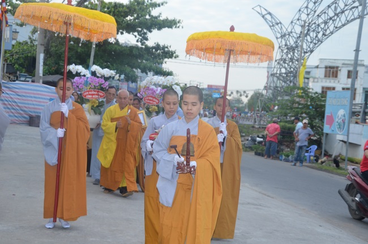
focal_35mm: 63
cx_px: 184
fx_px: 643
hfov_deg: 31.9
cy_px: 122
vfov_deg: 21.5
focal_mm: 42
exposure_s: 1/250
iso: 800
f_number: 7.1
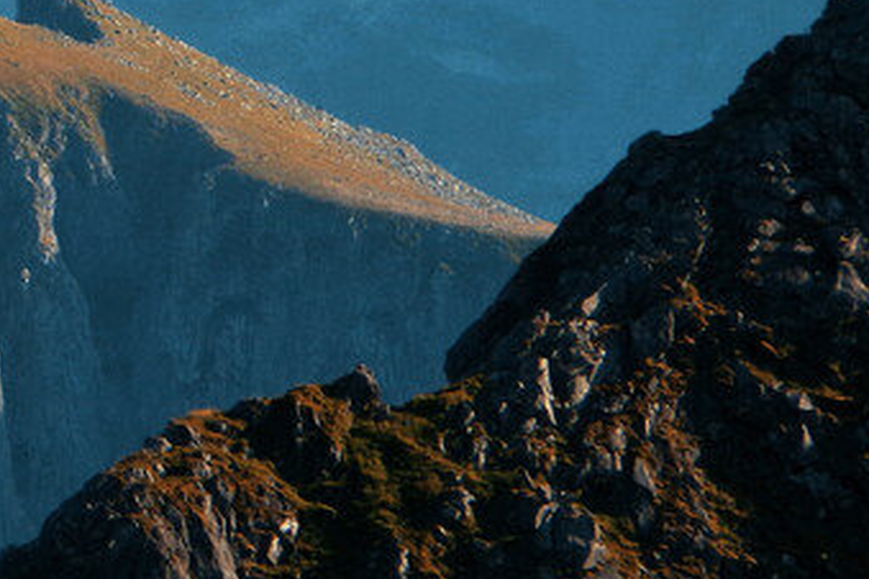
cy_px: 53
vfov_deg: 2.4
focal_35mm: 575
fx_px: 13879
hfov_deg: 3.6
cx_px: -695
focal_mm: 100
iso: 200
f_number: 8
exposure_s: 1/640
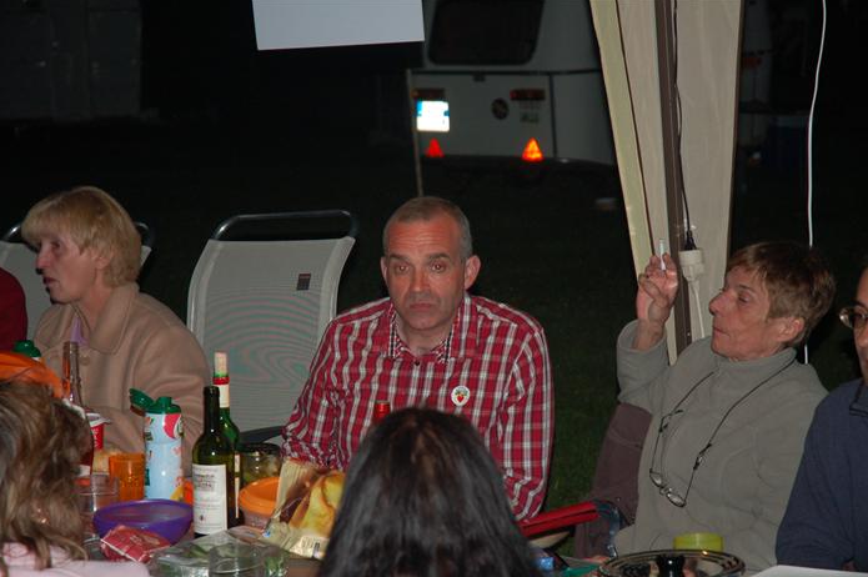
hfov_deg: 18.8
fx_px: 2626
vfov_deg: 12.5
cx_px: 440
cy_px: 297
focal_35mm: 109
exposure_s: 1/60
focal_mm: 70
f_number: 4.5
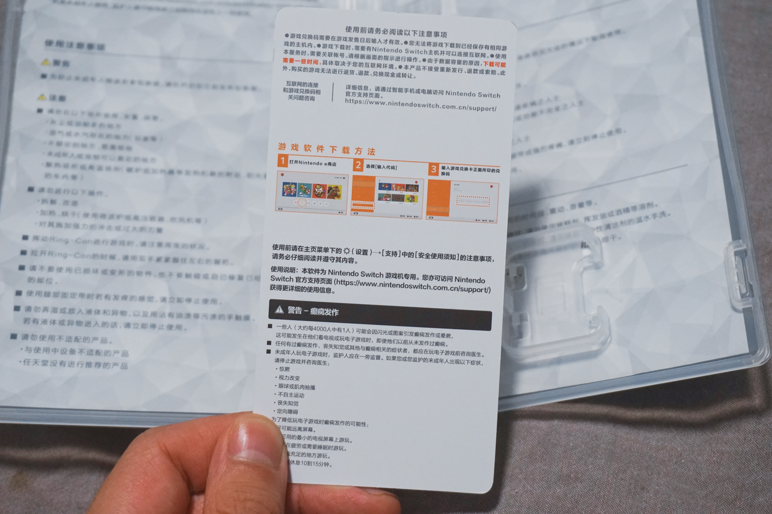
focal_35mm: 60
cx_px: 386
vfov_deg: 22.6
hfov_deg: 33.4
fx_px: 1286
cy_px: 257
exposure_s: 1/80
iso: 1250
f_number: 5.6
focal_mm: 40
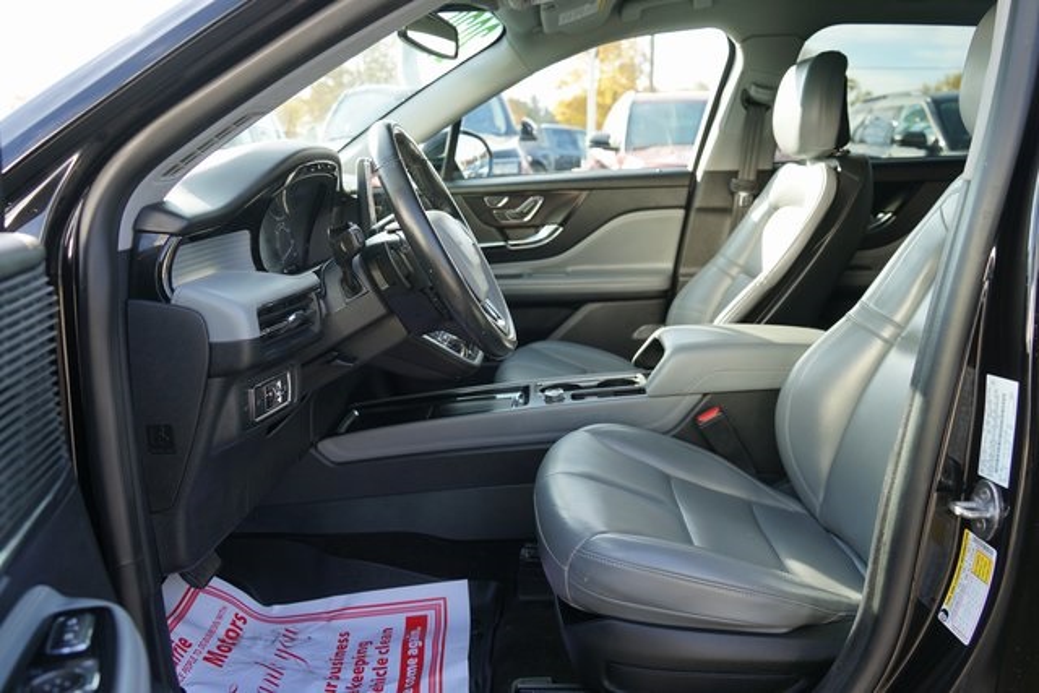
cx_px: 520
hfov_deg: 65.5
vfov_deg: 46.4
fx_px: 808
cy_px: 346
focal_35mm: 28
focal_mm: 28
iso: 100
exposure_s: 1/80
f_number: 4.5
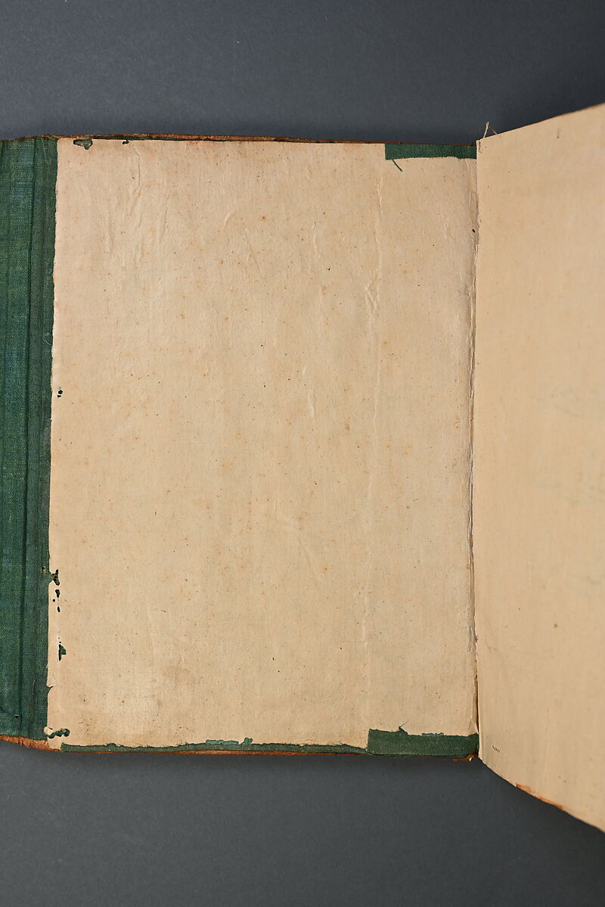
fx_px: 1260
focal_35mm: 50
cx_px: 302
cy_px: 454
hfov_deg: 27.0
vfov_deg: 39.6
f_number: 5.6
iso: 250
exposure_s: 1/100
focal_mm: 50
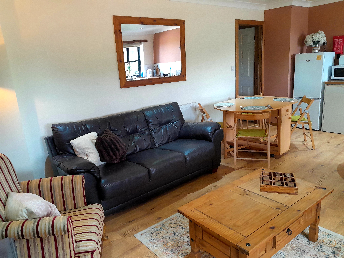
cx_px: 172
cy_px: 129
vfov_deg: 51.4
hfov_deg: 65.3
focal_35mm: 27
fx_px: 268
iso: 250
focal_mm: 4
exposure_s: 1/50
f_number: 1.8
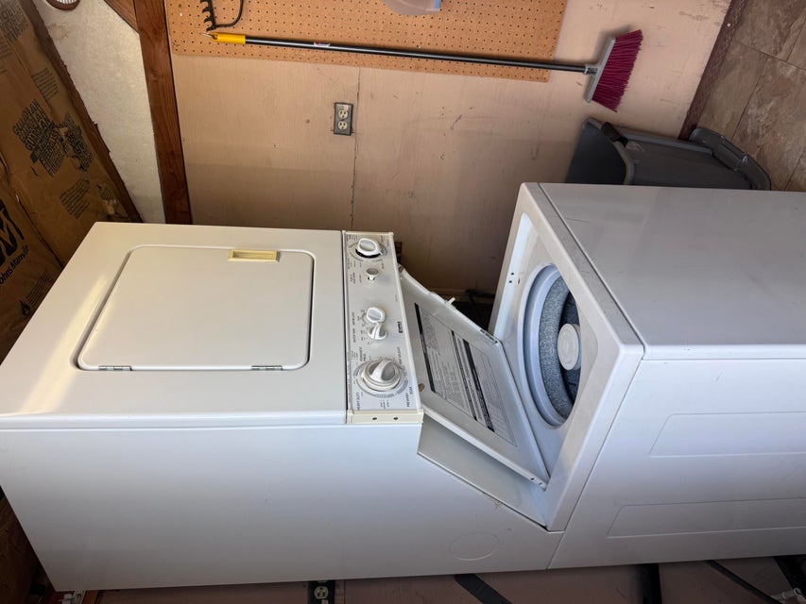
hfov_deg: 71.6
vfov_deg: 56.8
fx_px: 559
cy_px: 302
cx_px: 403
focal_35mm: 24
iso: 80
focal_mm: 6.76
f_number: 1.78
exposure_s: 1/464
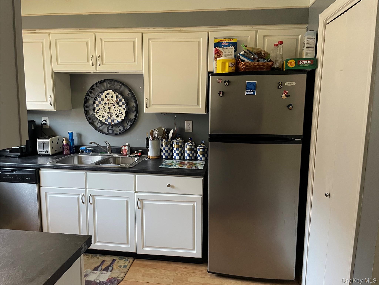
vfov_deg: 53.1
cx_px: 190
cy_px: 142
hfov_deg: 67.3
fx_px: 285
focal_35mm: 26
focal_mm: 4.2
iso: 320
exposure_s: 1/60
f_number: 1.6
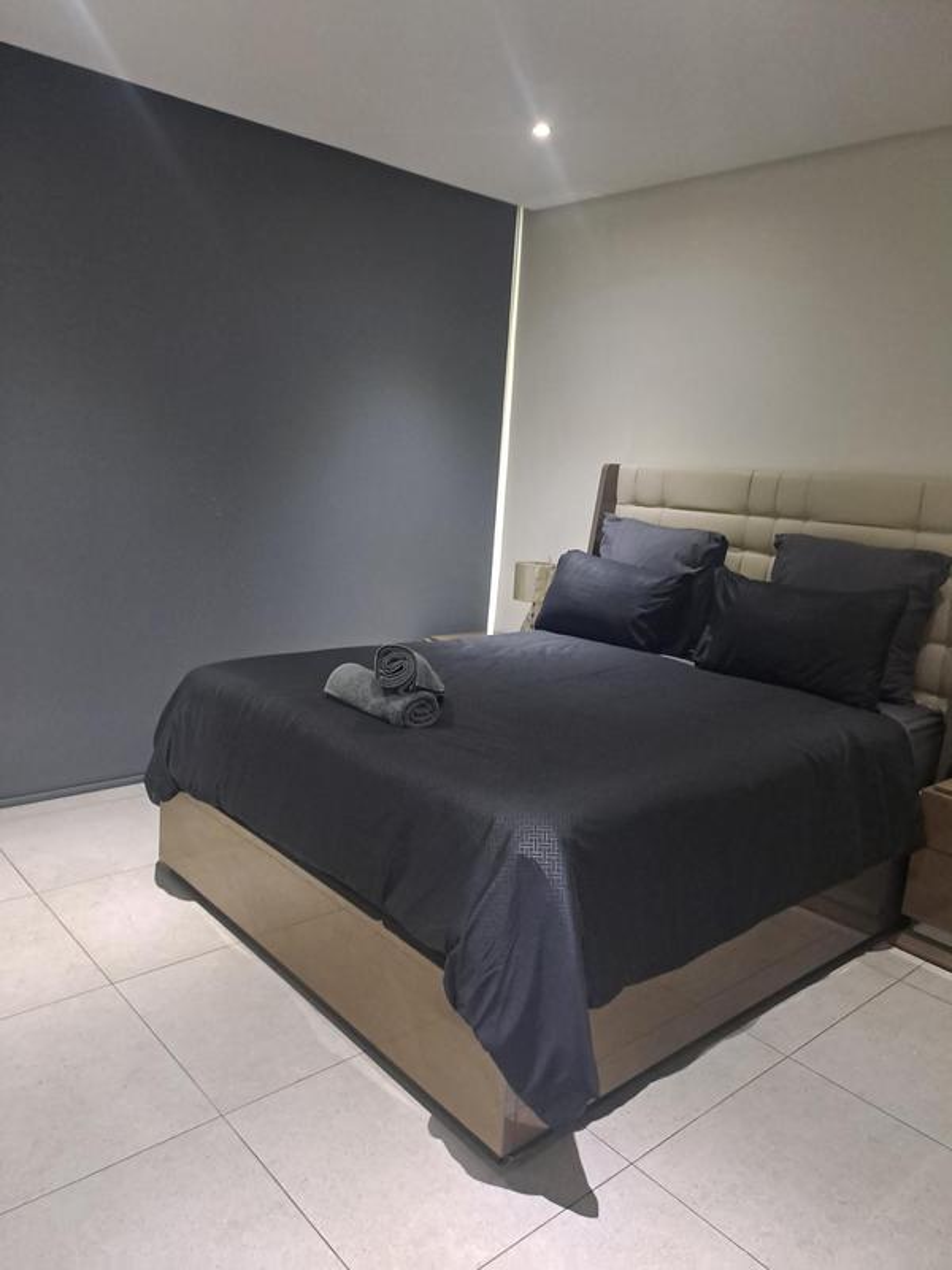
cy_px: 635
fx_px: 917
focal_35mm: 25
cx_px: 476
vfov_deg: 69.4
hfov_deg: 54.9
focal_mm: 4.65
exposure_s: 1/20
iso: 400
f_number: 1.8
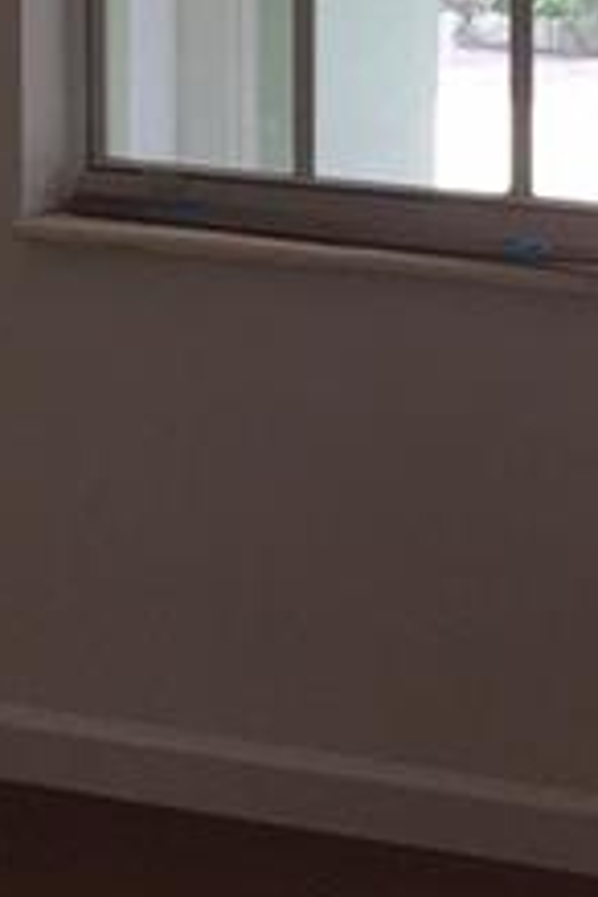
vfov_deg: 12.3
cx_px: 774
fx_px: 4111
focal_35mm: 165
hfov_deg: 8.2
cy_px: -12
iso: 40
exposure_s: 1/100
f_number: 2.2
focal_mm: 4.15
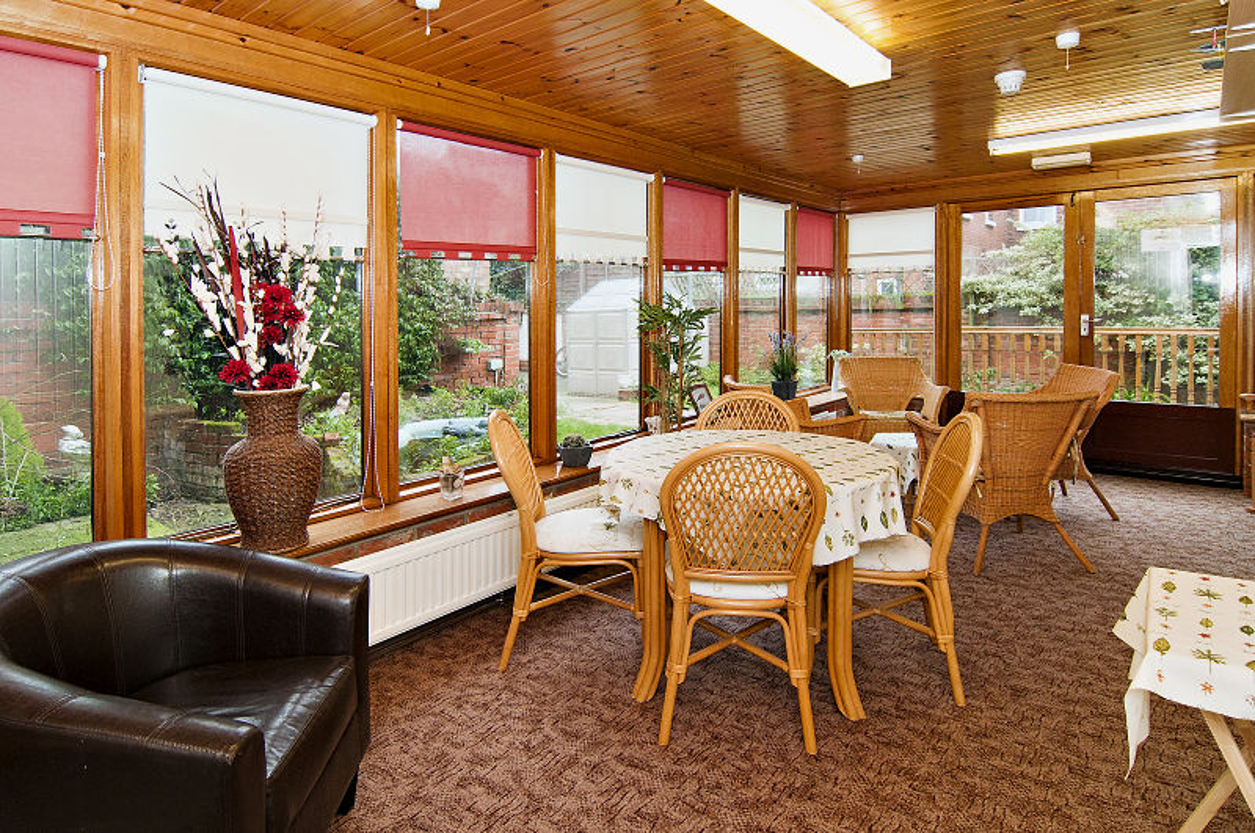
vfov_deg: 67.2
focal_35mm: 18
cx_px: 628
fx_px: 627
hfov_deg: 90.1
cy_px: 416
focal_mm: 12
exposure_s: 1/60
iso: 200
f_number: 5
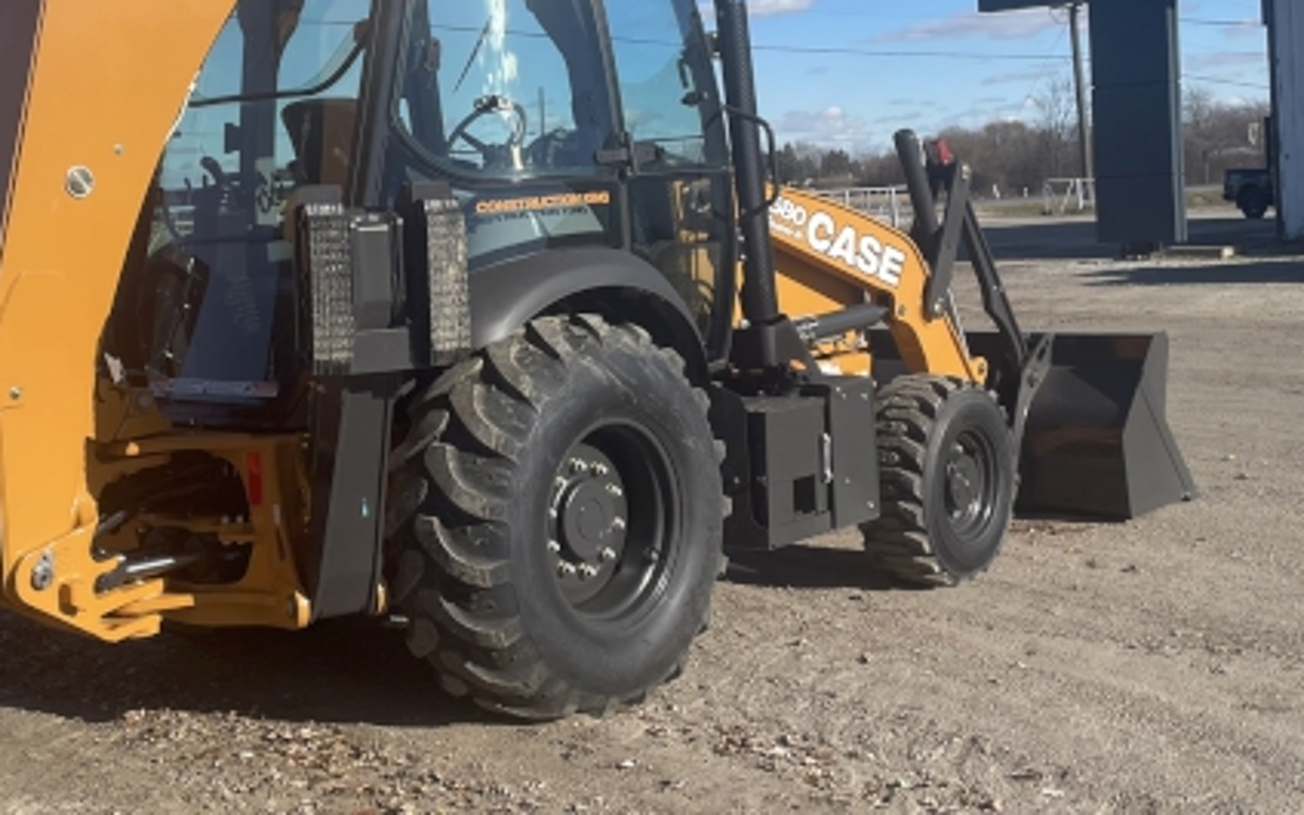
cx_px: 406
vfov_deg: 24.6
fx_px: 1848
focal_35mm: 52
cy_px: 221
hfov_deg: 38.3
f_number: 1.6
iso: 32
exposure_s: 1/3610
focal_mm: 4.2
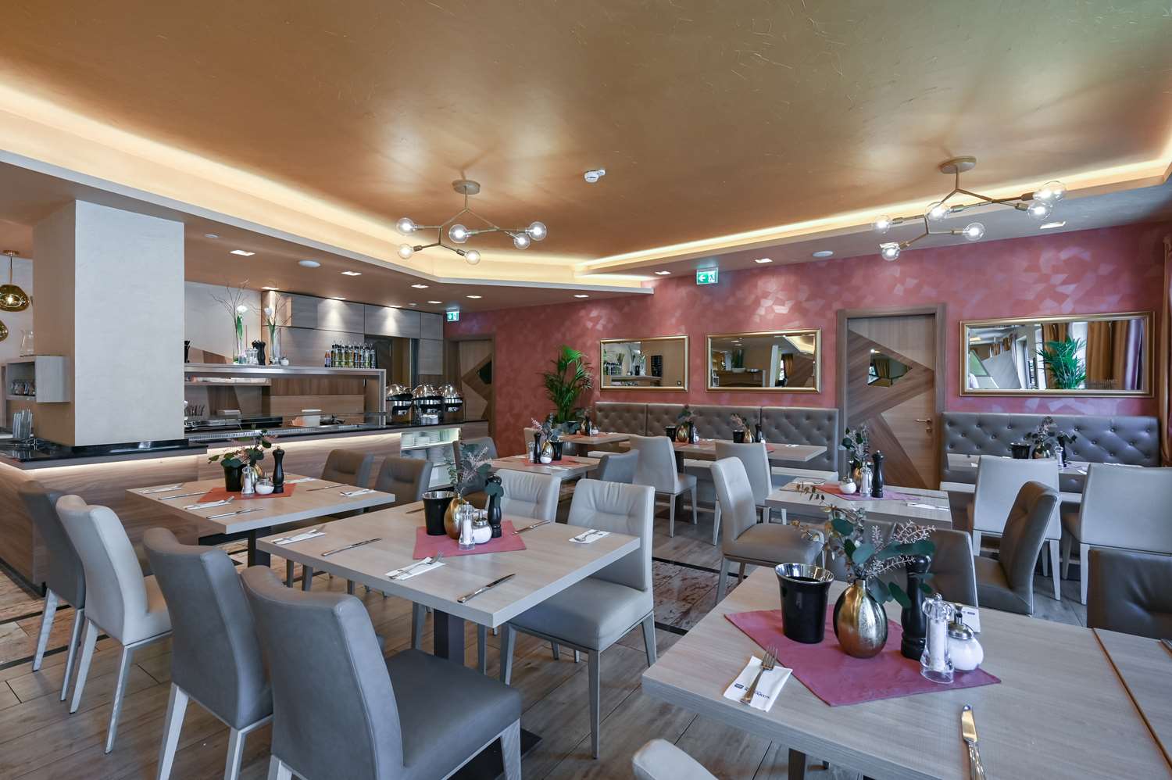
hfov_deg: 95.0
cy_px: 390
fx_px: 537
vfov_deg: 72.0
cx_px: 586
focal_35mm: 16
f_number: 8
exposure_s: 1/60
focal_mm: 16.5
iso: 320
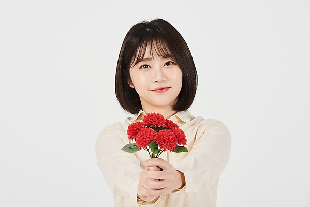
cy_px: 104
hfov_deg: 12.1
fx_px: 1465
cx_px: 155
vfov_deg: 8.1
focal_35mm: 170
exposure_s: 1/125
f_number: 13
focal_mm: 170
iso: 100
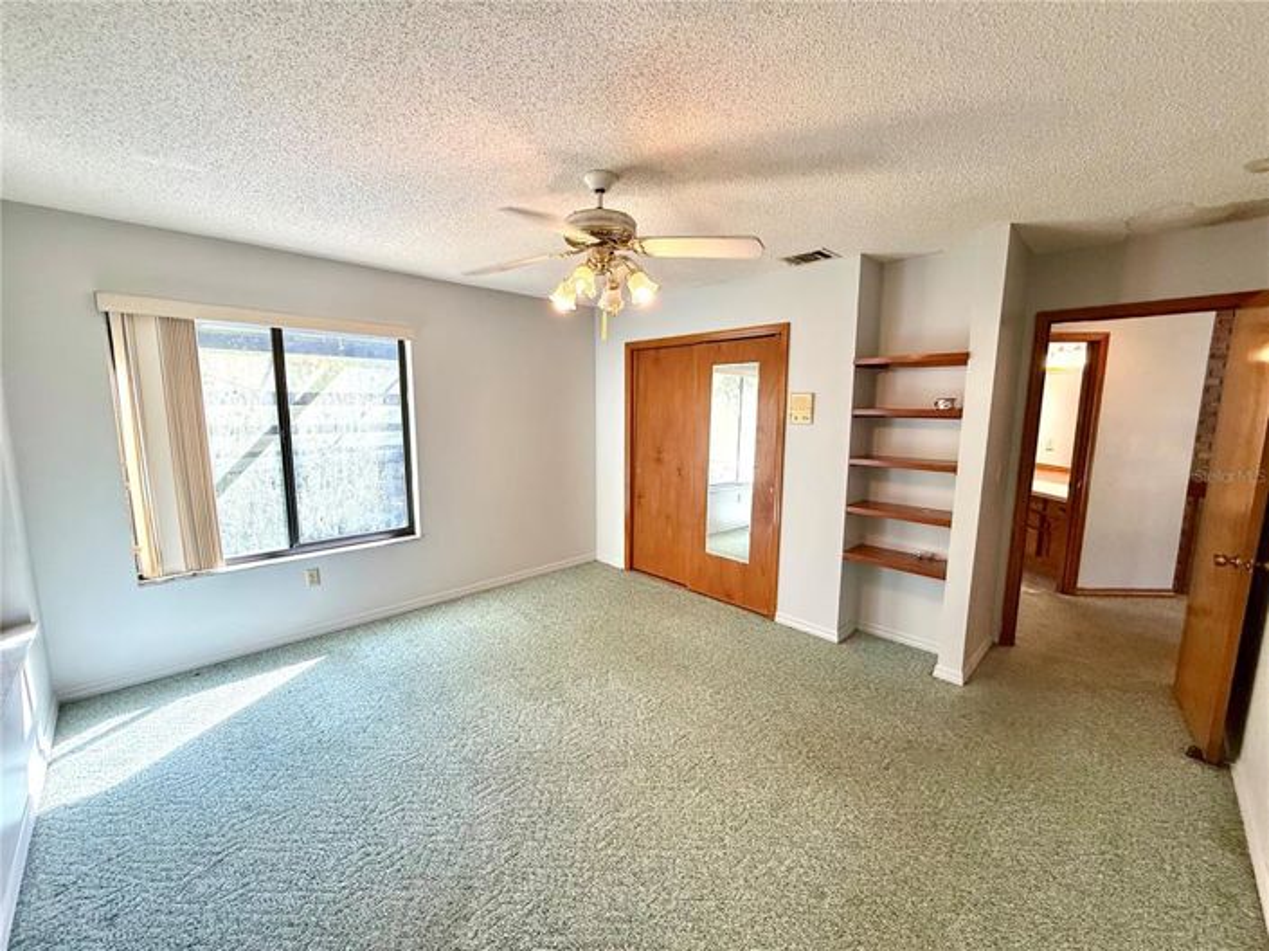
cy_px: 476
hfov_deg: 102.1
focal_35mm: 14
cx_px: 634
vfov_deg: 85.6
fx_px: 513
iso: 200
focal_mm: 2.22
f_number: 2.2
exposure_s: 1/120
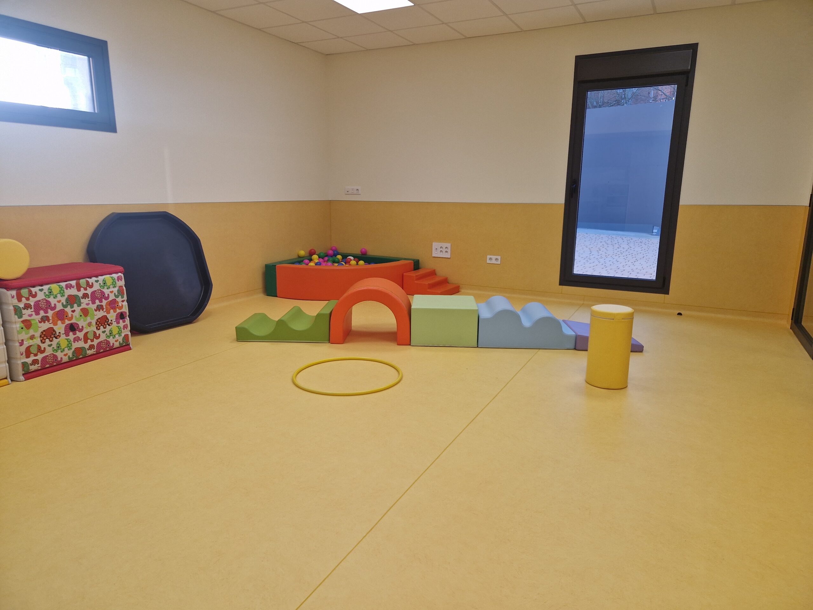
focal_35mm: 23
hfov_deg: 73.9
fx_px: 540
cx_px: 406
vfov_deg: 58.9
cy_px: 305
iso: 50
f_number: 1.8
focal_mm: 5.4
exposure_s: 1/100
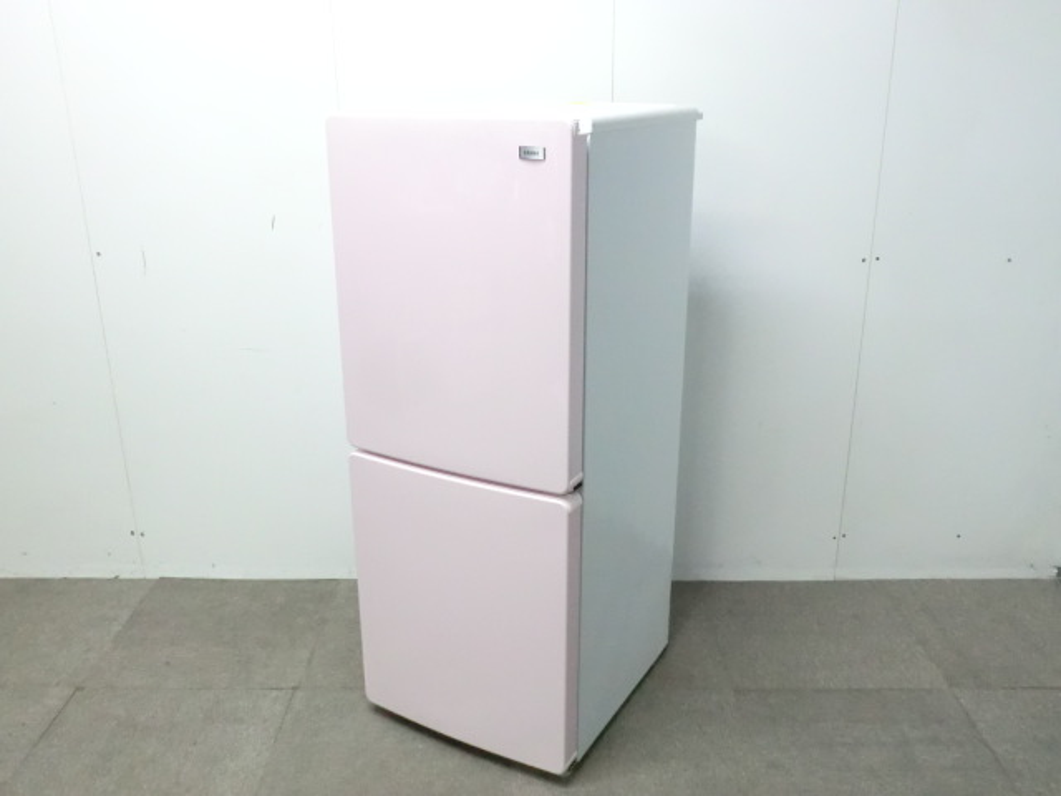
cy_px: 398
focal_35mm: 32
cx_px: 530
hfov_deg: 56.8
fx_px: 981
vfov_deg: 44.2
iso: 800
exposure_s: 1/50
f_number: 3.5
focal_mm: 5.8
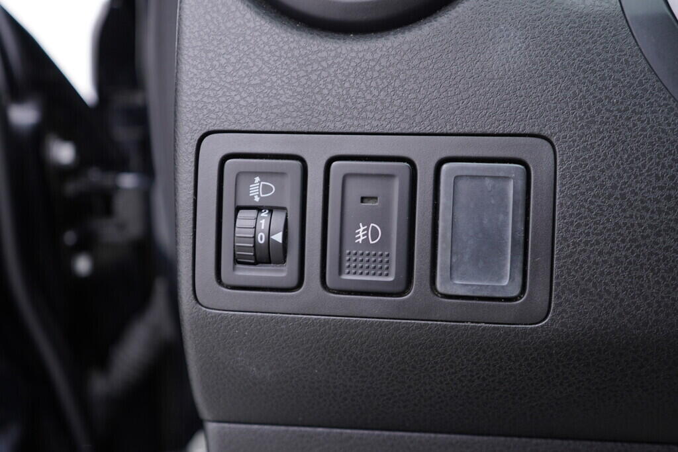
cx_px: 339
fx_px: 678
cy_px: 226
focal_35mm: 36
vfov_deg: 36.9
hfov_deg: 53.1
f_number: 2.8
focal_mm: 24
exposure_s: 1/40
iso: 125
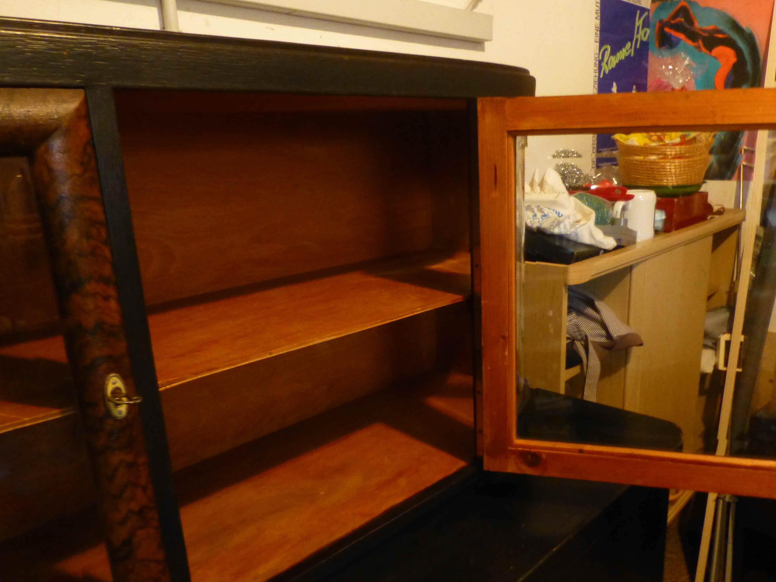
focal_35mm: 28
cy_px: 327
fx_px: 628
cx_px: 448
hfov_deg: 63.1
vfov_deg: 49.6
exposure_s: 1/6
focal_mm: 4.3
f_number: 3.3
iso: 800
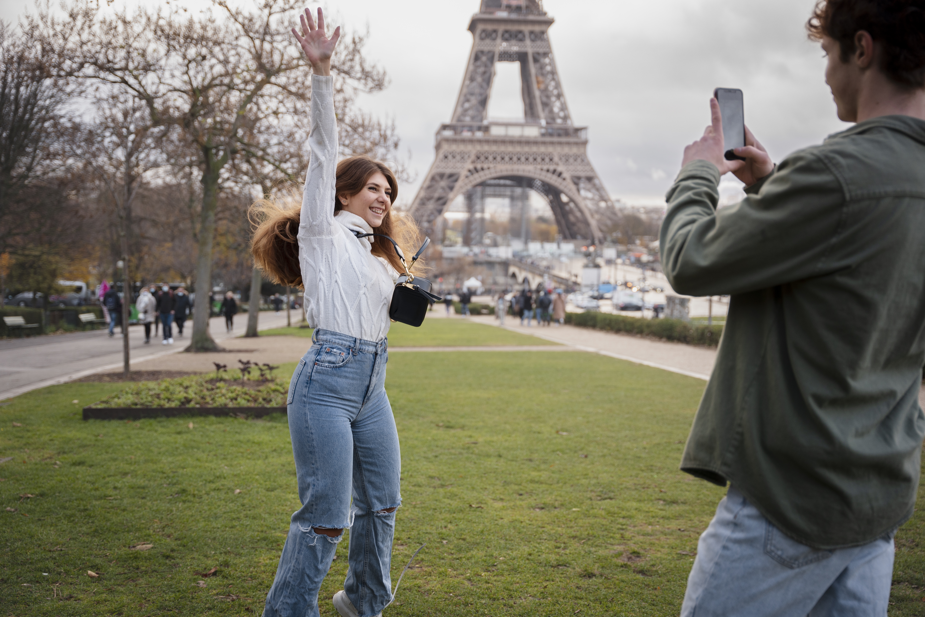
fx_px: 1074
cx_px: 462
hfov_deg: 46.6
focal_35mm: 42
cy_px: 308
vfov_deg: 32.0
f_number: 2.8
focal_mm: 41.8
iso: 640
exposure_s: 1/640
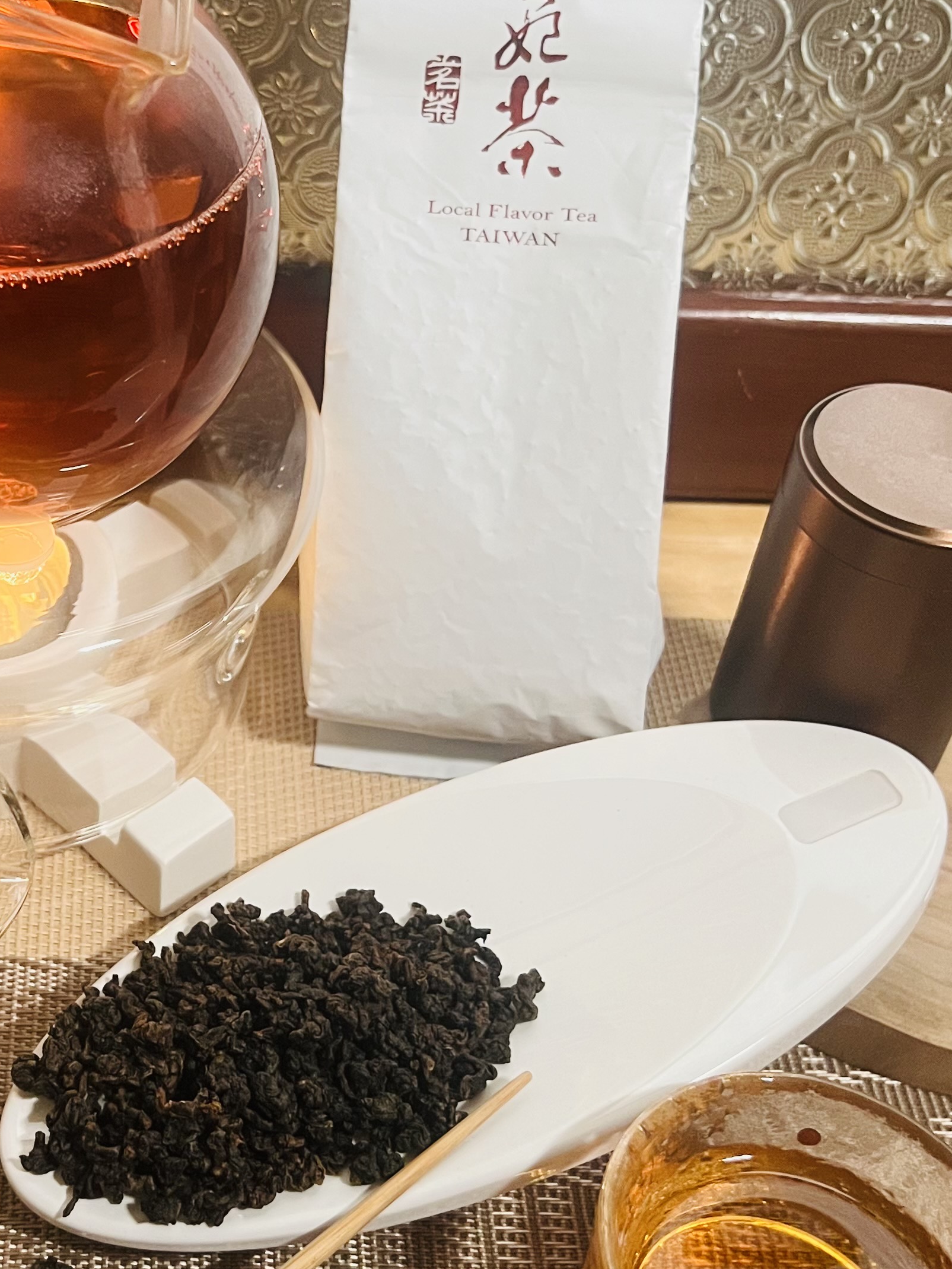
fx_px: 1796
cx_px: 195
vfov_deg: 38.9
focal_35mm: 49
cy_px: 602
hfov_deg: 29.0
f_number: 1.5
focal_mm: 5.7
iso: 500
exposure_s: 1/60
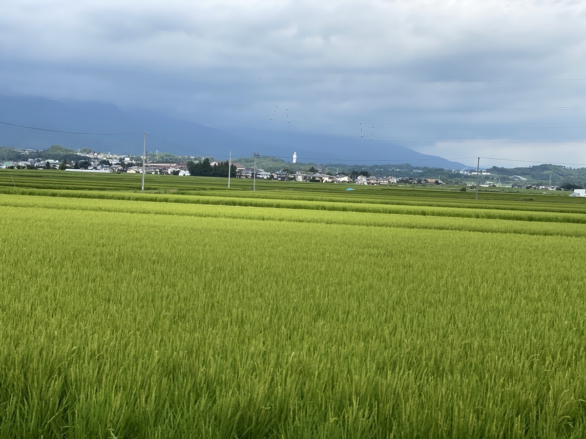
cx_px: 293
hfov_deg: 36.8
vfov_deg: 28.0
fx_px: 880
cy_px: 220
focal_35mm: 52
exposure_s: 1/1776
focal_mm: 6
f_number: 2
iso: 20
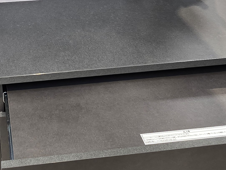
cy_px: 38
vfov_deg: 29.7
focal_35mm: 48
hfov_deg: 37.6
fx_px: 313
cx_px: 33
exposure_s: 1/60
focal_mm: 2.2
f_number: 2.2
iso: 80
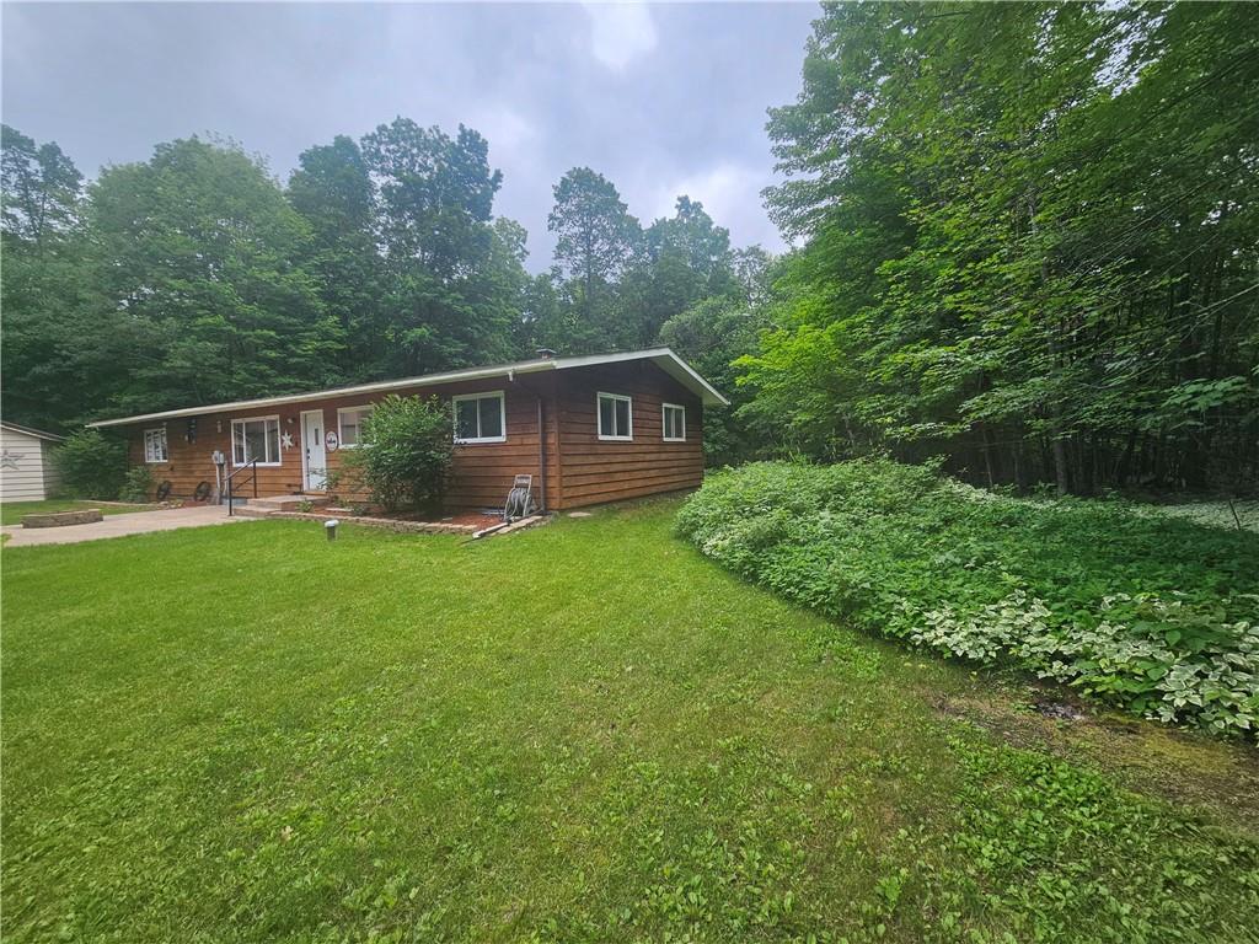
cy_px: 472
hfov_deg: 106.2
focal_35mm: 13
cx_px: 630
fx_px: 473
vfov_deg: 89.9
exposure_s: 1/965
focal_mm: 2.2
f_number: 2.2
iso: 50
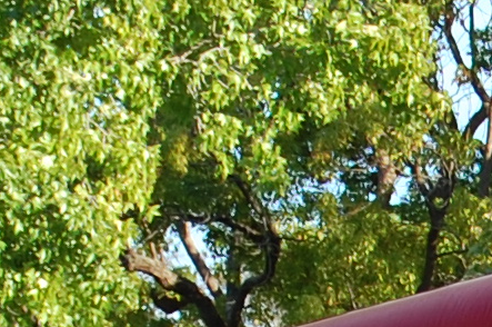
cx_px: 876
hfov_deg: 3.7
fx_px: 7648
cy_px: 765
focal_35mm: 560
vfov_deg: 2.4
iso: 200
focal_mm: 55
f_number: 6.3
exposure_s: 1/160
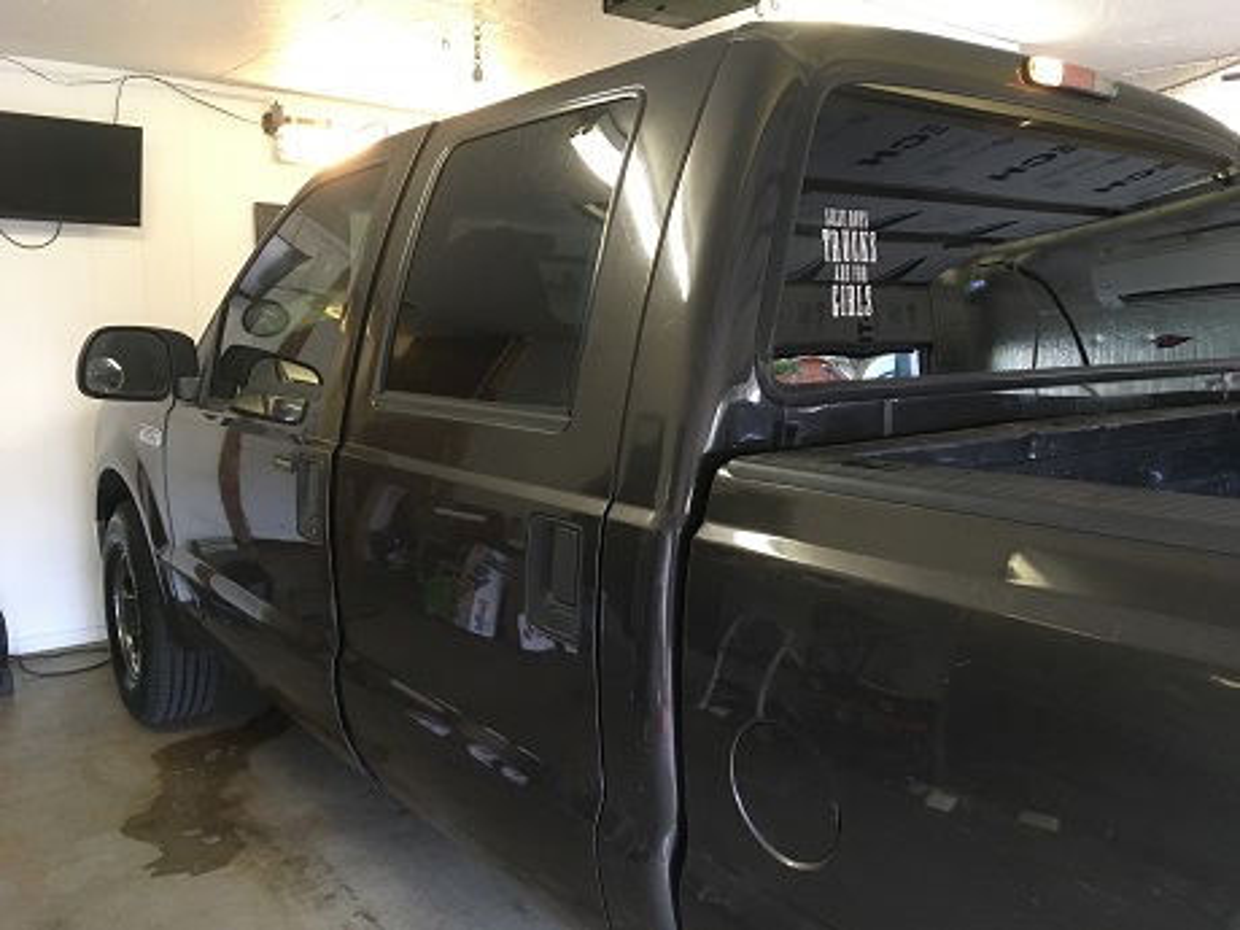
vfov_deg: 48.2
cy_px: 465
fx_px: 1039
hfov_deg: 61.7
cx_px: 620
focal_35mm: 29
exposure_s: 1/30
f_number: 2.2
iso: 160
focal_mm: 4.15
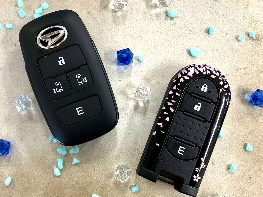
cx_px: 124
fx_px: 236
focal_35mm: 31
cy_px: 98
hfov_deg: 58.3
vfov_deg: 45.4
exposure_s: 1/60
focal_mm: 3.99
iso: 100
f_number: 1.8
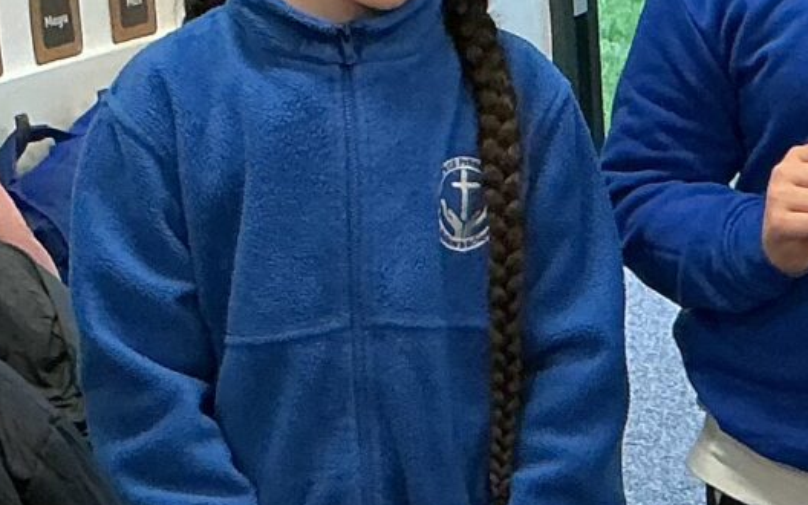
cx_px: 1151
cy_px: 502
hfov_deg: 13.4
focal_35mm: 149
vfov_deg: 8.8
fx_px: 3281
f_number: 1.8
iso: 80
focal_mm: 3
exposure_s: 1/60
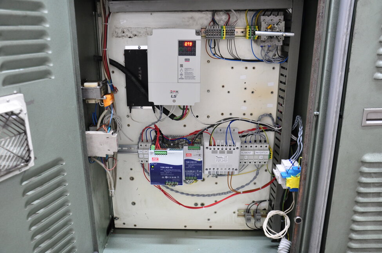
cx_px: 191
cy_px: 126
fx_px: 334
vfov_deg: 41.6
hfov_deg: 59.6
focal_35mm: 32
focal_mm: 21
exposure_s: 1/10
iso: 800
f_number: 5.6
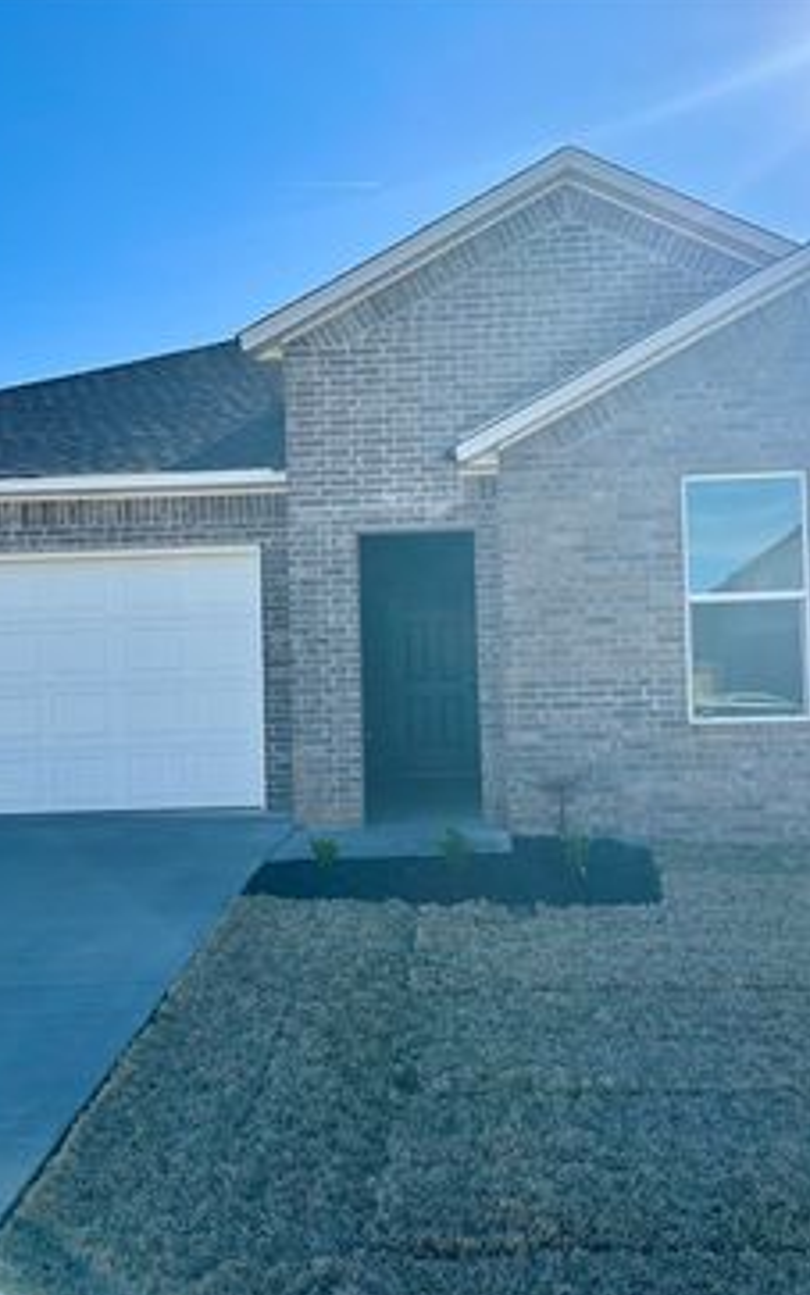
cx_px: 396
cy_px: 651
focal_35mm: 35
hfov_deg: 36.3
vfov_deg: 55.3
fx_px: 1236
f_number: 1.78
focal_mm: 6.86
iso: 80
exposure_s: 1/3597
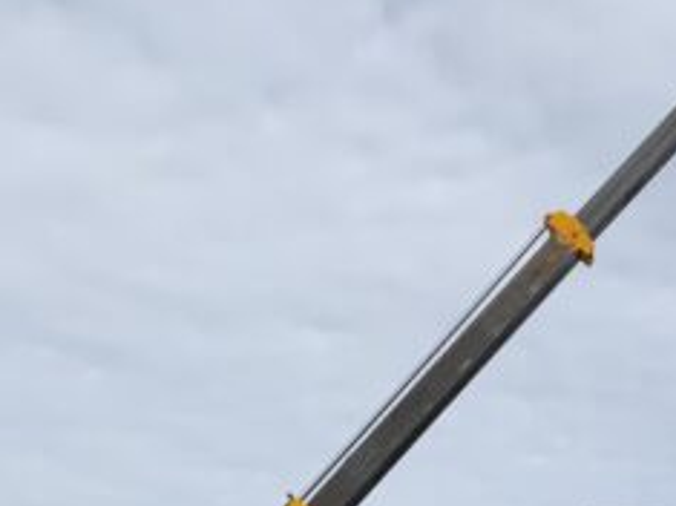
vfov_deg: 18.1
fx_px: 1542
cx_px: 549
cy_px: 518
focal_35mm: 79
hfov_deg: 24.3
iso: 16
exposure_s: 1/1577
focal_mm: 3
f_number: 1.8
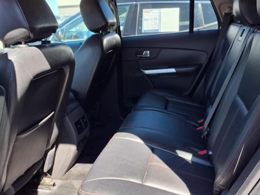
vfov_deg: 42.9
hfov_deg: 55.2
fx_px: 248
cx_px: 144
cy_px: 92
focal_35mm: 33
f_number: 1.9
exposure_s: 1/120
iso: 40
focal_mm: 3.58
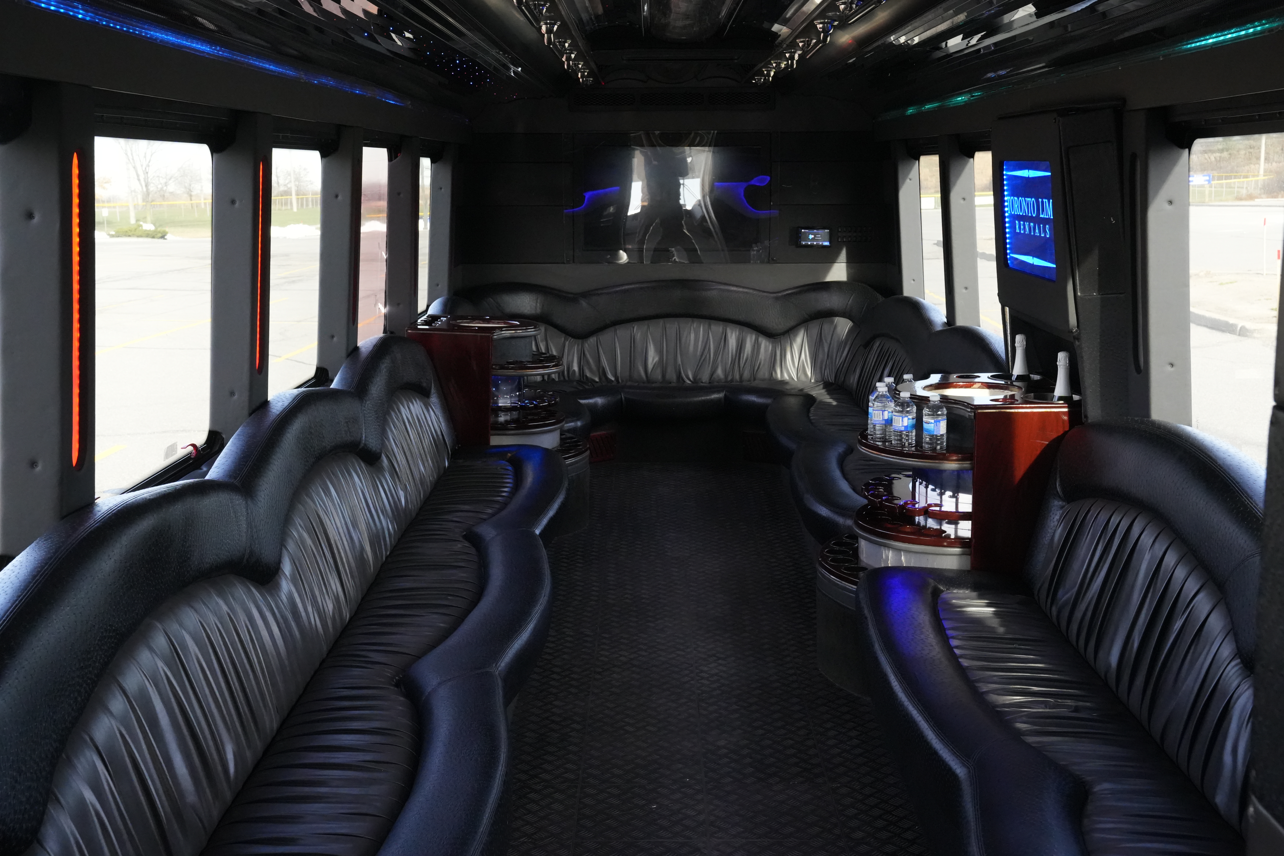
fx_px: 1462
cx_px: 642
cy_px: 428
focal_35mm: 41
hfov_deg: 47.4
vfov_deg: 32.6
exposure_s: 1/60
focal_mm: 41
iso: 8000
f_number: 11
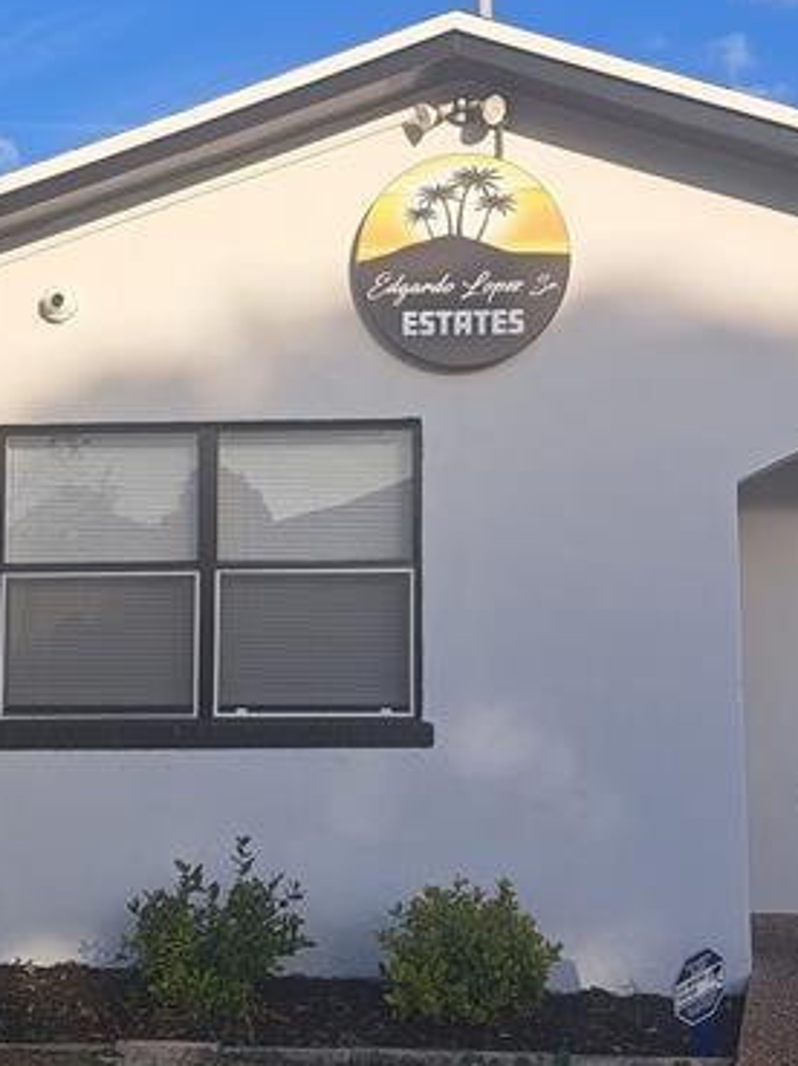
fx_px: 1540
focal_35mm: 50
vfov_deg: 38.2
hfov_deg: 29.0
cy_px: 471
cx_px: 448
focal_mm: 5.23
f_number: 1.8
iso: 50
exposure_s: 1/1037
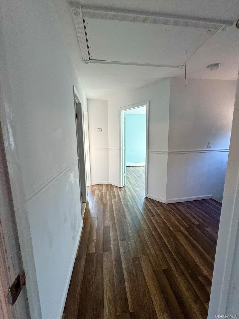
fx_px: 129
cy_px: 160
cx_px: 120
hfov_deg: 85.7
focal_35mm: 14
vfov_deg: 102.1
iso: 250
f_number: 2.2
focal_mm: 2.22
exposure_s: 1/120
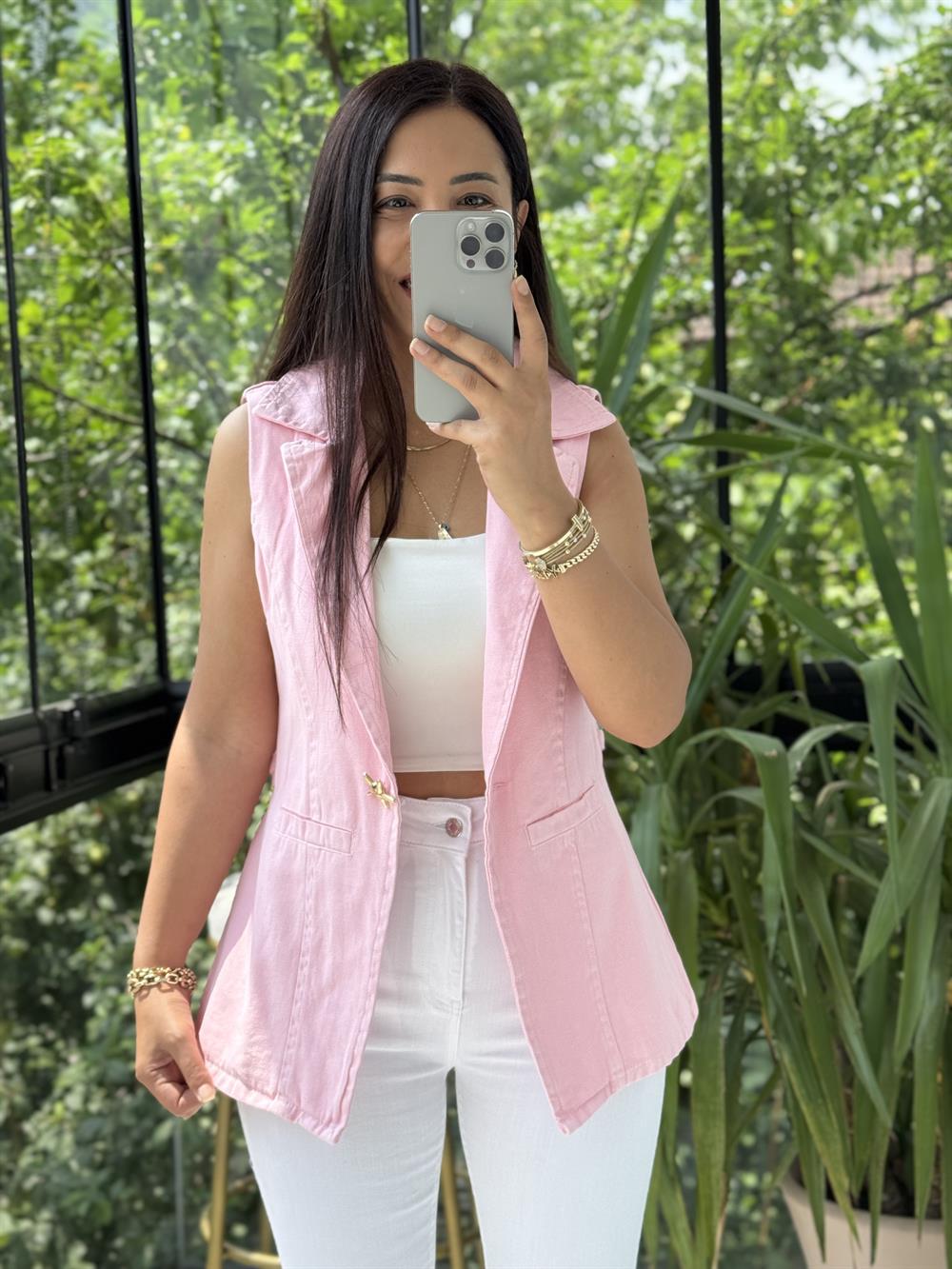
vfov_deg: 39.7
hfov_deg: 30.3
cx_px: 476
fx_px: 1760
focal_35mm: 48
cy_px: 634
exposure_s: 1/430
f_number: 1.78
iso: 64
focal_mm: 6.76
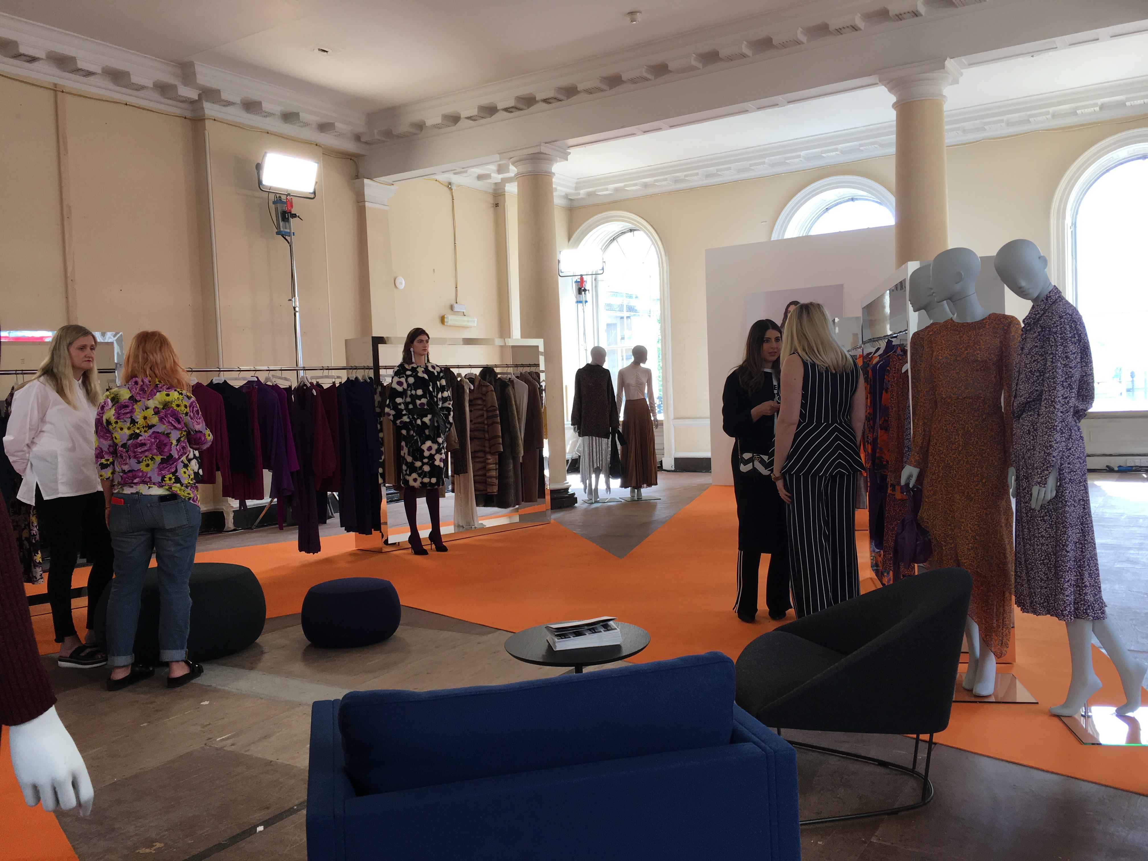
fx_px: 962
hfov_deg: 61.7
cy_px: 430
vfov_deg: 48.2
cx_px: 574
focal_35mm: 29
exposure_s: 1/100
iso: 32
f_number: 2.2
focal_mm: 4.15
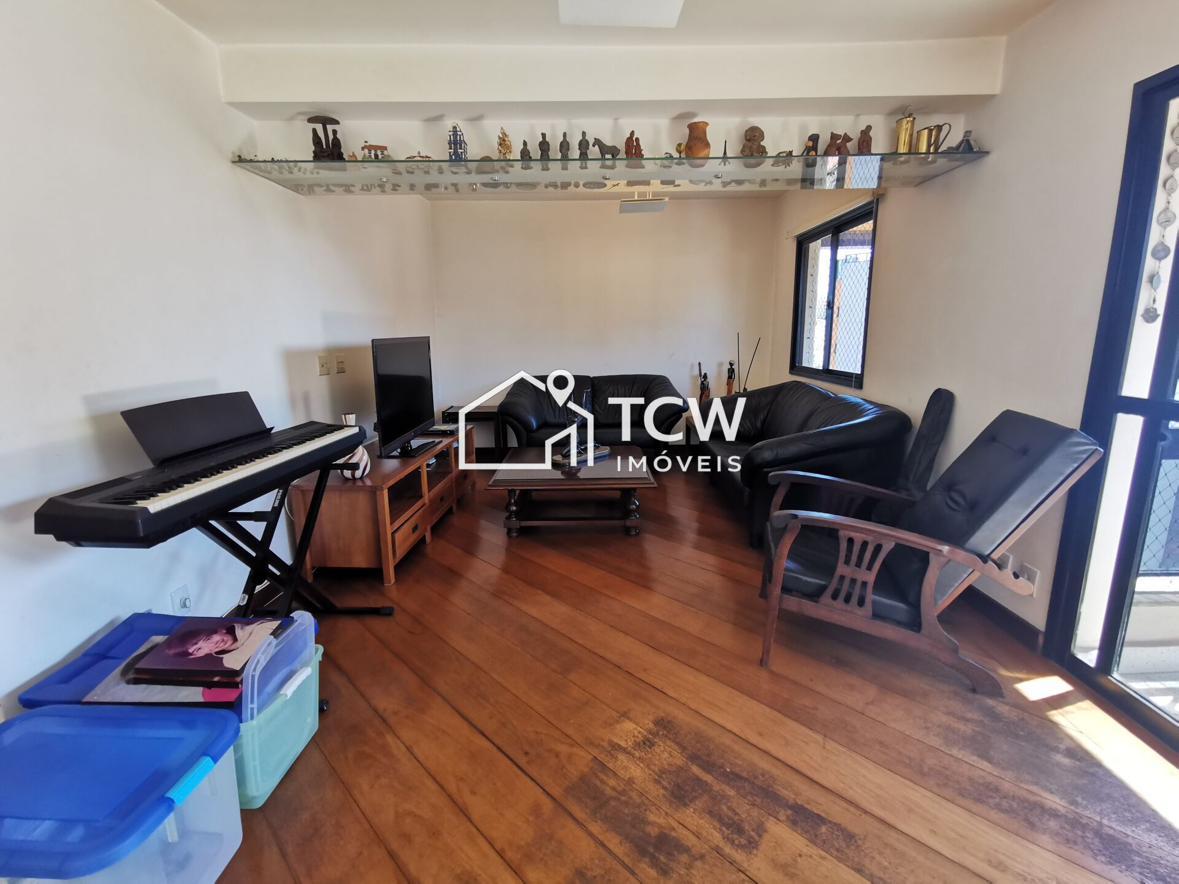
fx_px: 545
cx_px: 590
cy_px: 442
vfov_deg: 78.1
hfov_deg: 94.5
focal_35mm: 16
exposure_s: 1/60
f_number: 2.2
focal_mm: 2.35
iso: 160
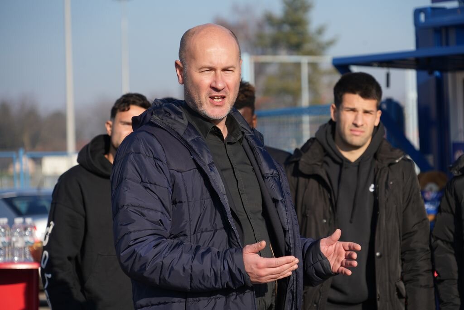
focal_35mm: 169
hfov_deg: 12.2
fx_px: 2178
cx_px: 232
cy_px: 155
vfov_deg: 8.1
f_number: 6.3
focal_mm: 169
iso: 100
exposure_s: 1/400
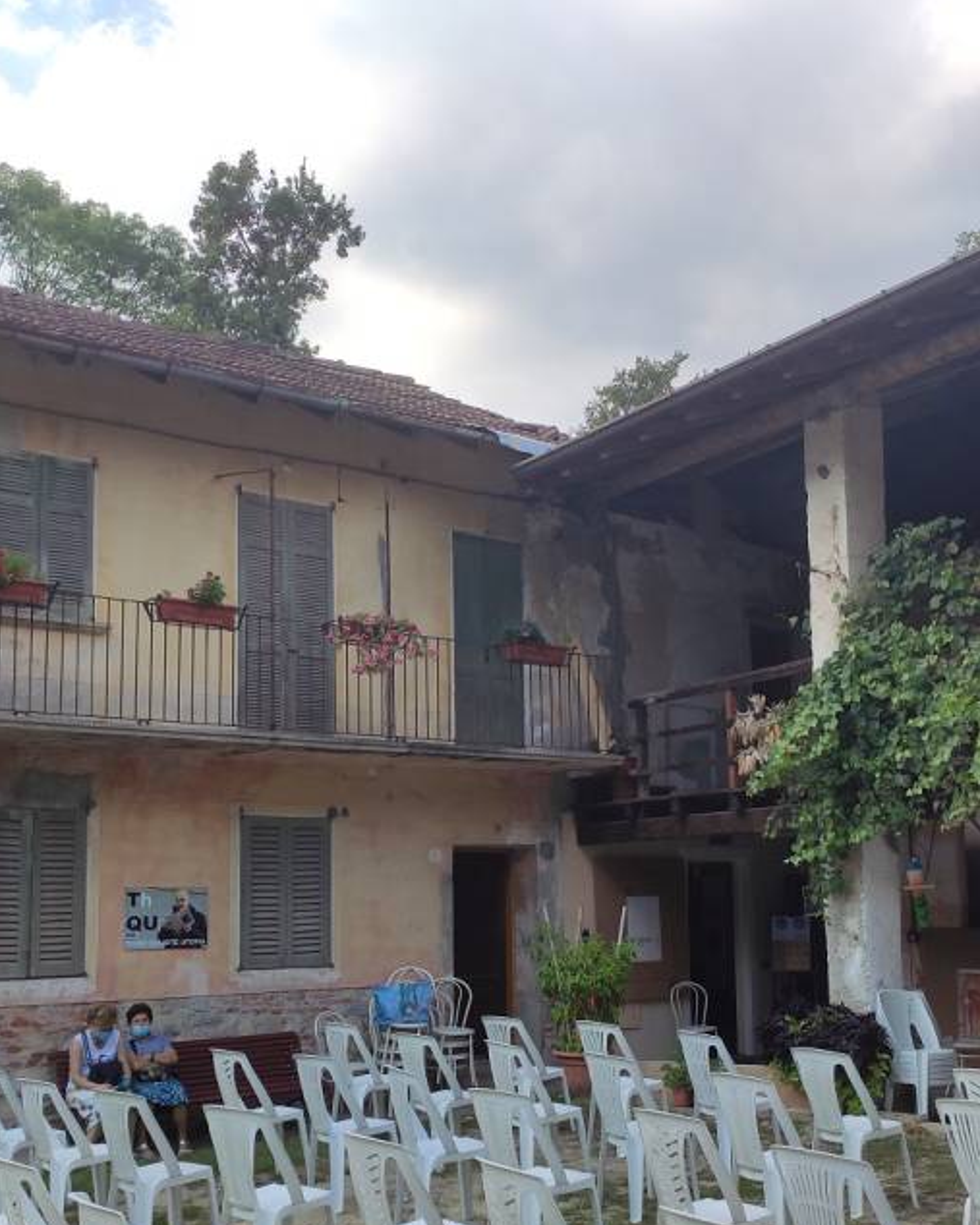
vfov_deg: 44.6
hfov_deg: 36.3
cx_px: 613
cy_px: 726
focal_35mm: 41
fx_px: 1487
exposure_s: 1/1436
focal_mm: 4.77
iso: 112
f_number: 1.75
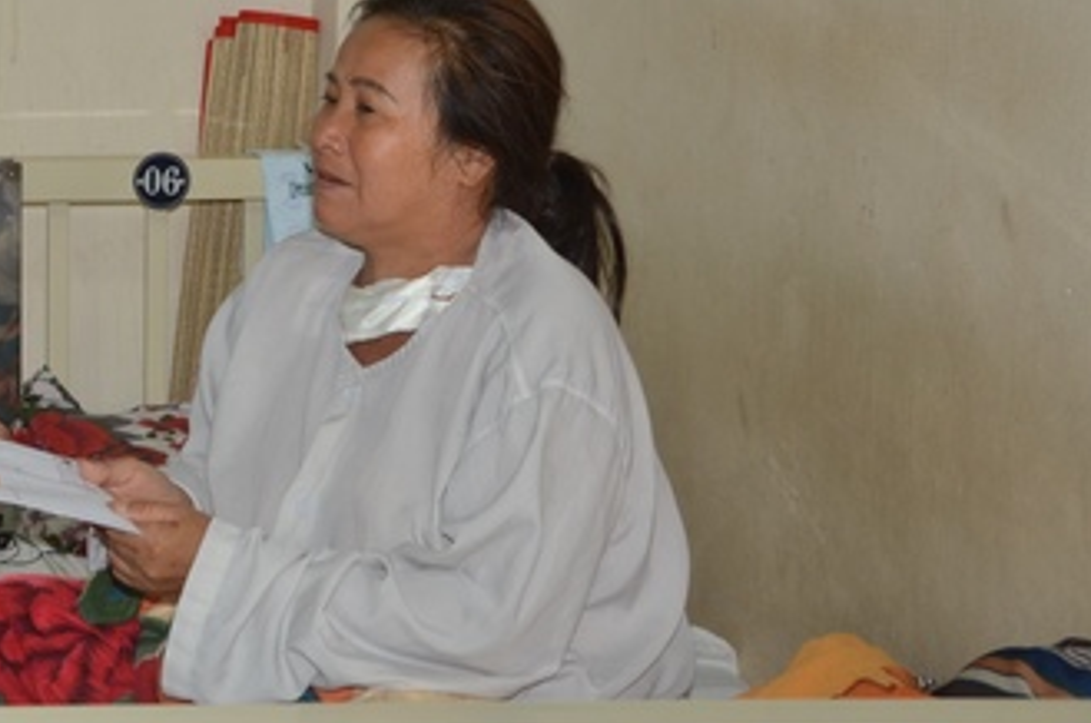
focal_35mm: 77
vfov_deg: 17.4
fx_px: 2329
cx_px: 23
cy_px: 75
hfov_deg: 25.2
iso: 1000
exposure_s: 1/60
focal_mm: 26
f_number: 5
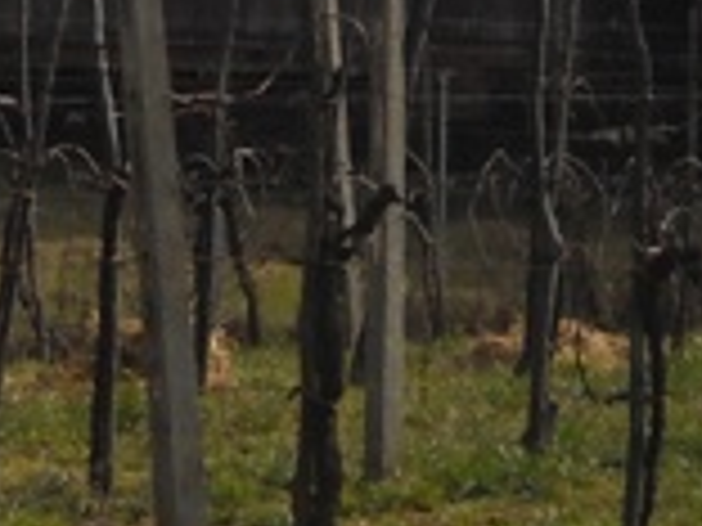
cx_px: -90
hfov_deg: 9.3
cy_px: -117
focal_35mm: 210
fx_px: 4259
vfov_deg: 7.0
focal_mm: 6.72
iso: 64
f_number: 5.5
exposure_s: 1/500
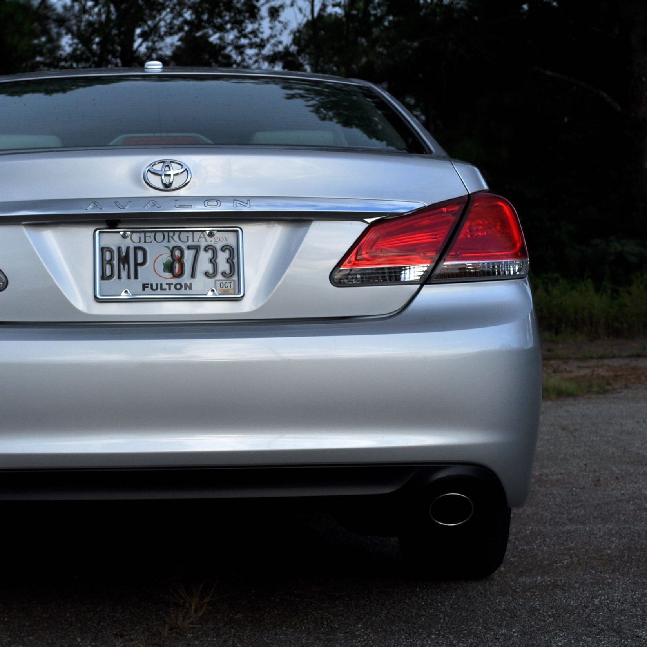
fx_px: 1713
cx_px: 170
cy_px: 325
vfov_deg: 21.4
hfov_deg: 21.2
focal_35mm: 81
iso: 200
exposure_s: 1/200
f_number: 7.1
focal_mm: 42
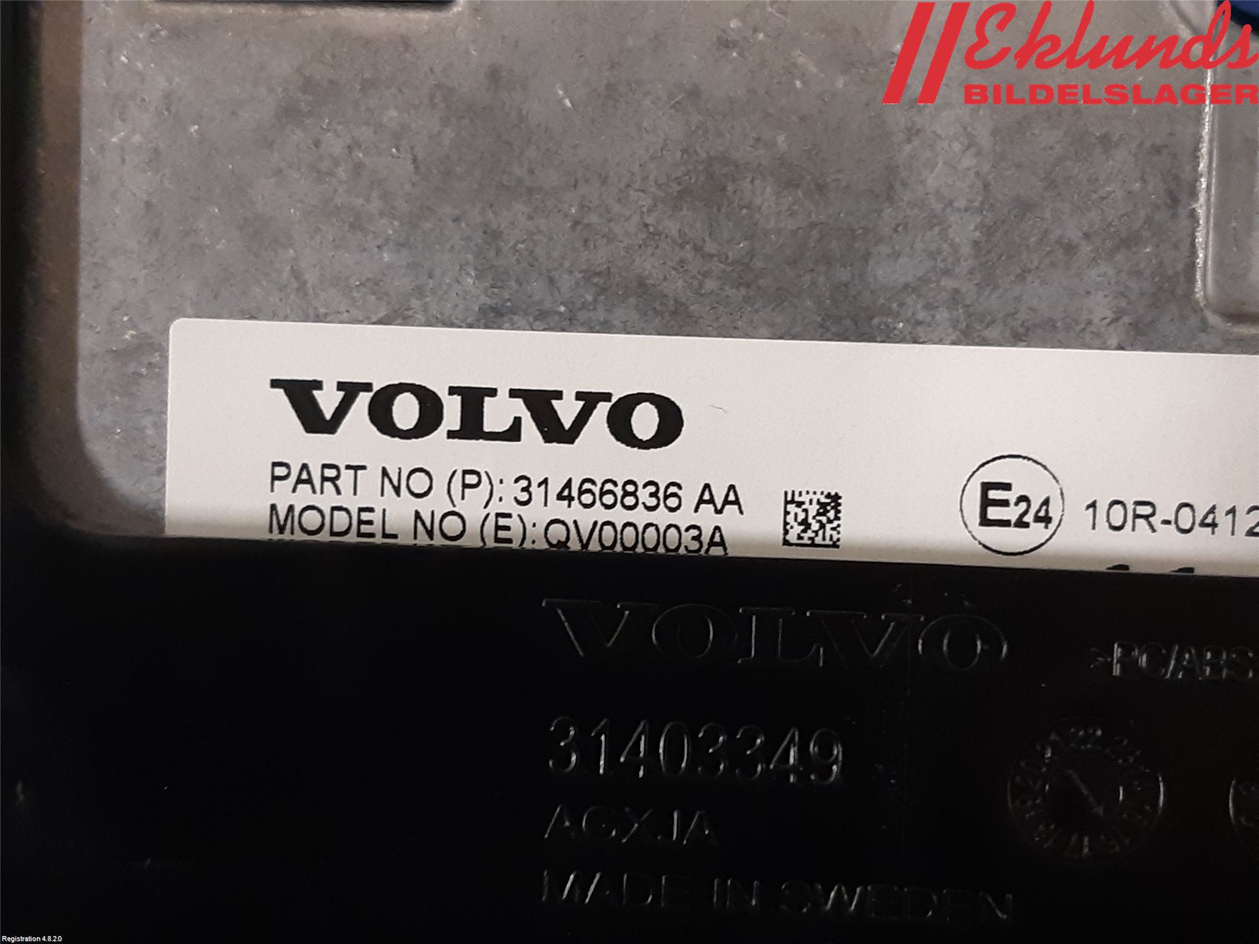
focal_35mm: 26
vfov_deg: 53.1
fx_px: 946
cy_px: 472
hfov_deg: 67.3
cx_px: 630
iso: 250
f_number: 1.7
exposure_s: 1/50
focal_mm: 3.93
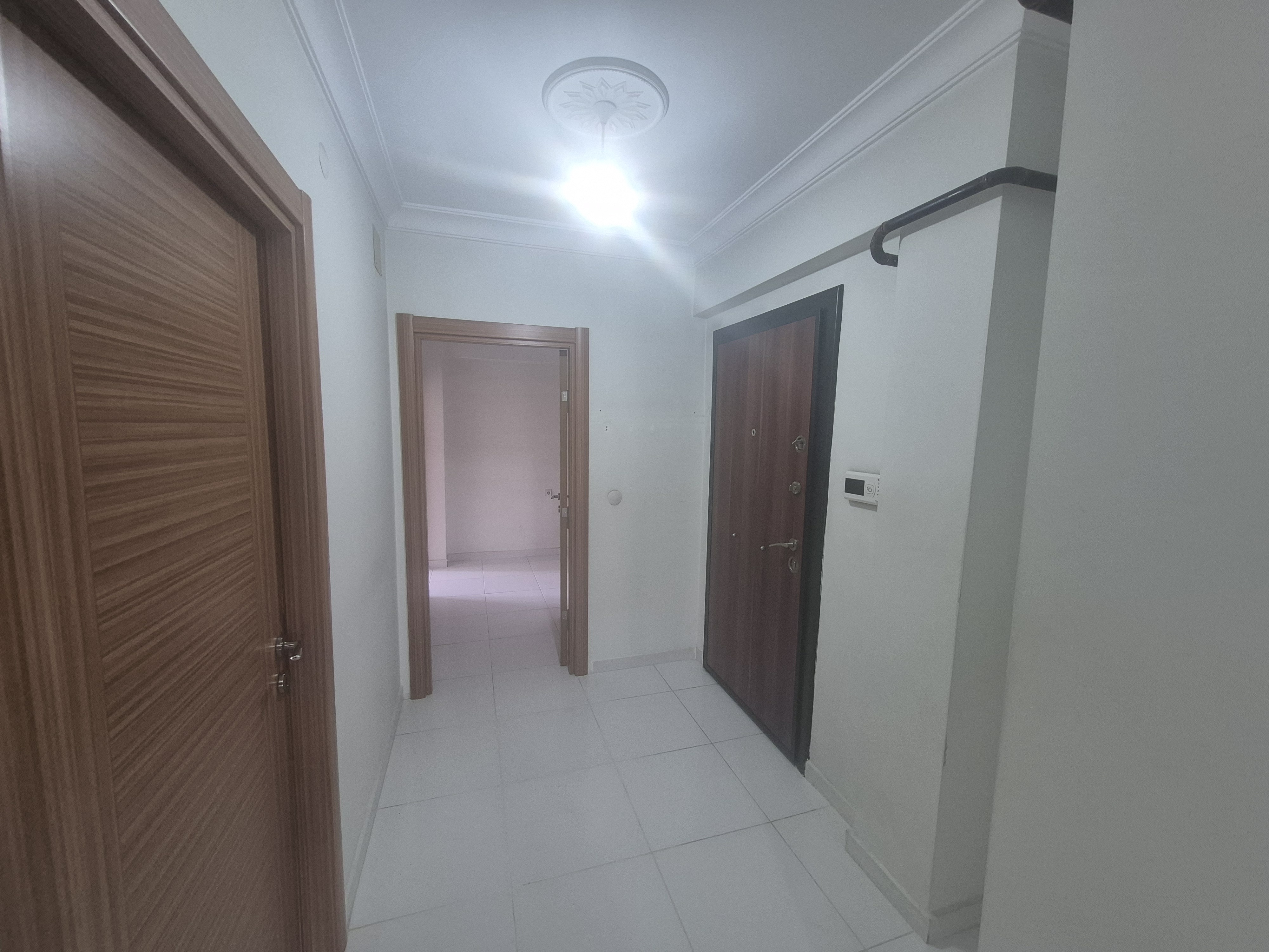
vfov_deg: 89.9
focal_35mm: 13
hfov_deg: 106.2
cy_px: 476
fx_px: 477
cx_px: 634
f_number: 2.2
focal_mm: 1.74
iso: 125
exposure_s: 1/50
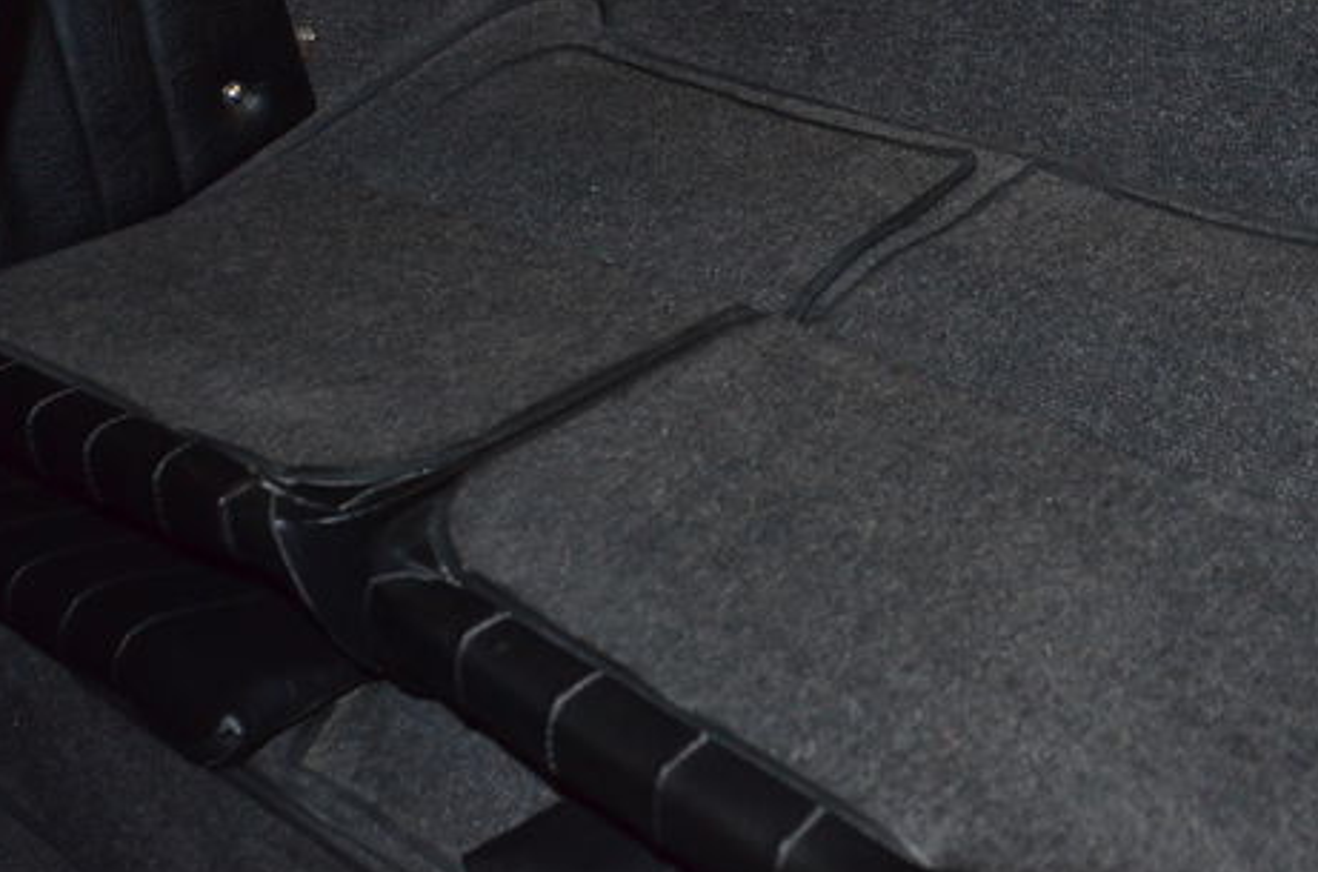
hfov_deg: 39.2
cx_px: 881
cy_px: 240
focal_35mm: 50
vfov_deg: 26.6
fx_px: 1826
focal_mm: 20
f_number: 3.5
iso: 3200
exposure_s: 1/60
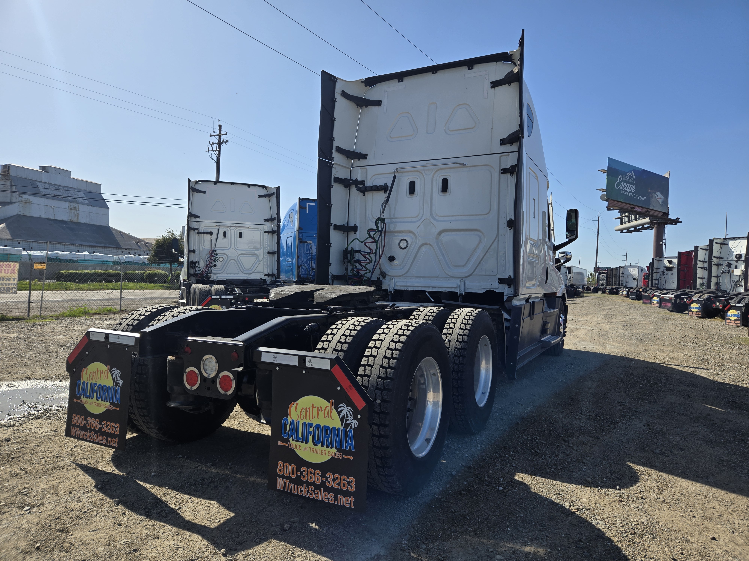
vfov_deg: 58.9
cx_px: 374
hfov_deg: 73.9
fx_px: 498
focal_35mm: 23
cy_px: 280
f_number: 1.8
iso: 25
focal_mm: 5.4
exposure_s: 1/1819
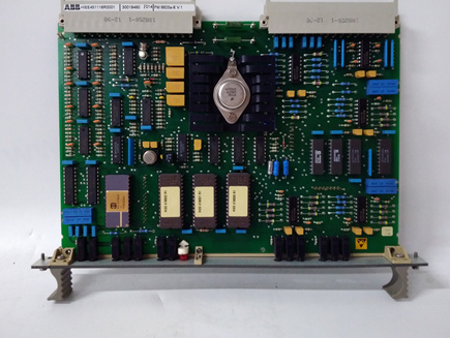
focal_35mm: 31
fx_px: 403
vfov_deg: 45.4
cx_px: 228
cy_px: 147
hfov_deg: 58.3
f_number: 2
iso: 674
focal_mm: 3.79
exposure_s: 1/33
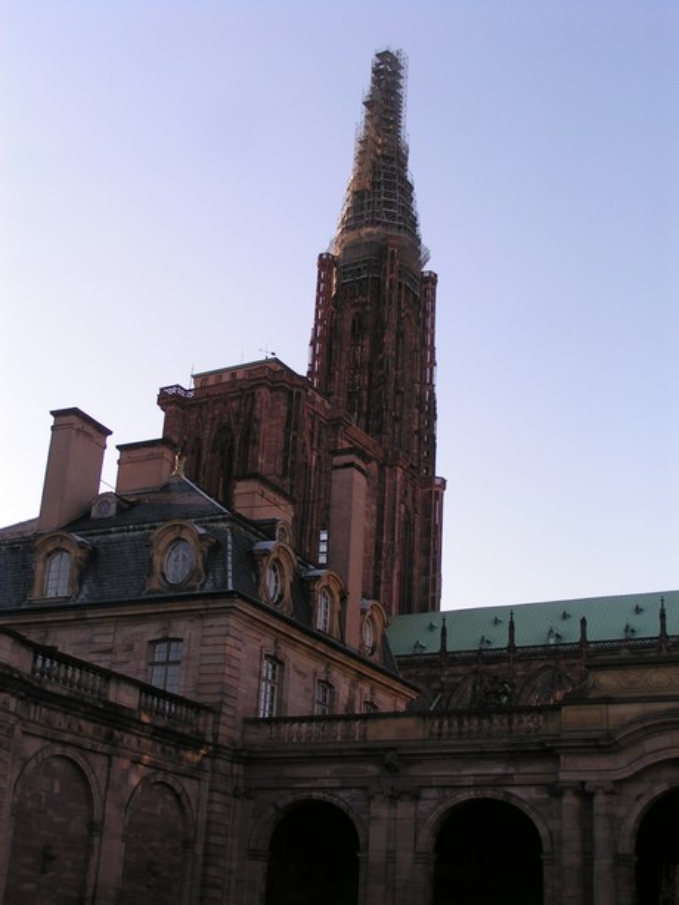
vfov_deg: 40.4
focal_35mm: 47
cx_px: 340
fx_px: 1229
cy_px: 452
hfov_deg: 30.9
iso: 50
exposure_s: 1/160
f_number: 5
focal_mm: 7.3
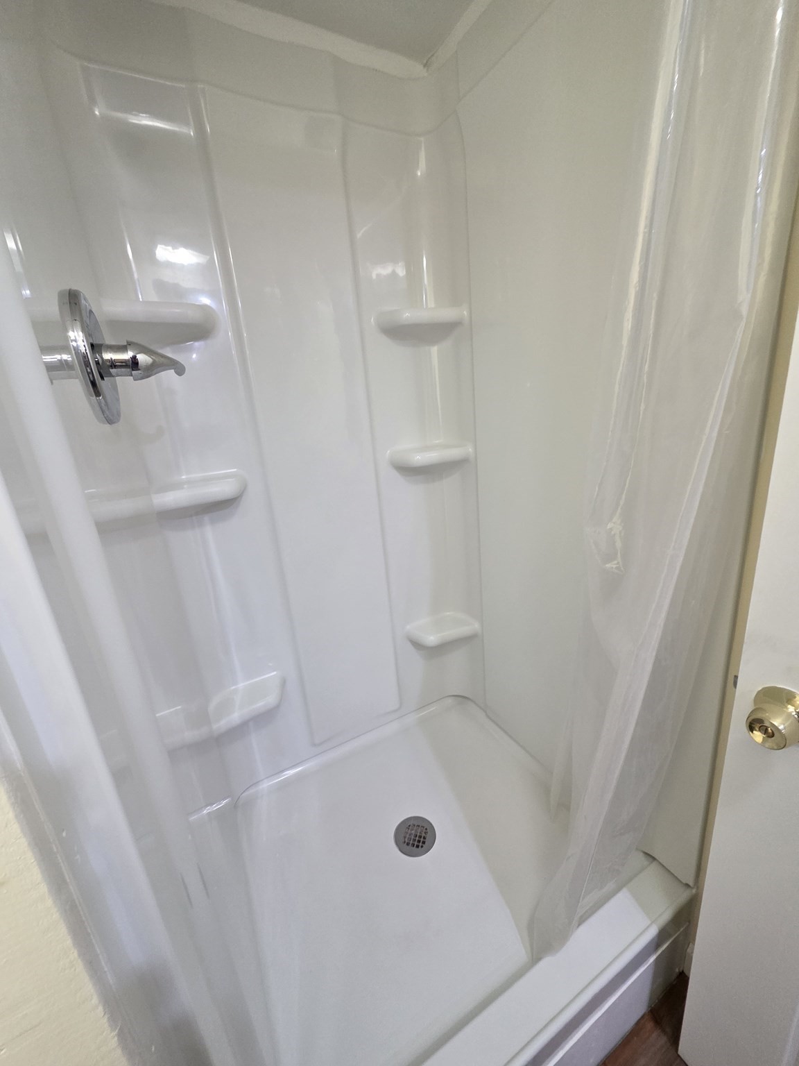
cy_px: 533
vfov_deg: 106.2
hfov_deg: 89.9
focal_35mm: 13
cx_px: 400
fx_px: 400
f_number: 1.9
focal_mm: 2.2
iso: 250
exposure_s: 1/60
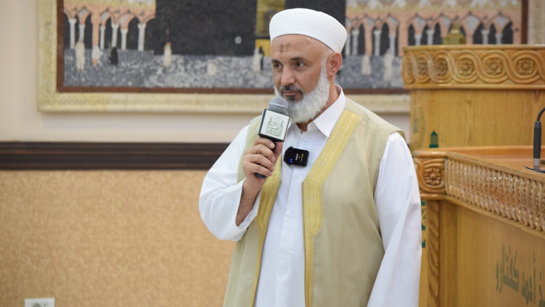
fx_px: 2645
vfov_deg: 6.6
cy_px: 126
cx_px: 272
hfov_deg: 11.8
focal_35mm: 183
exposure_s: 1/125
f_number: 4.8
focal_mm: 116
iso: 2500
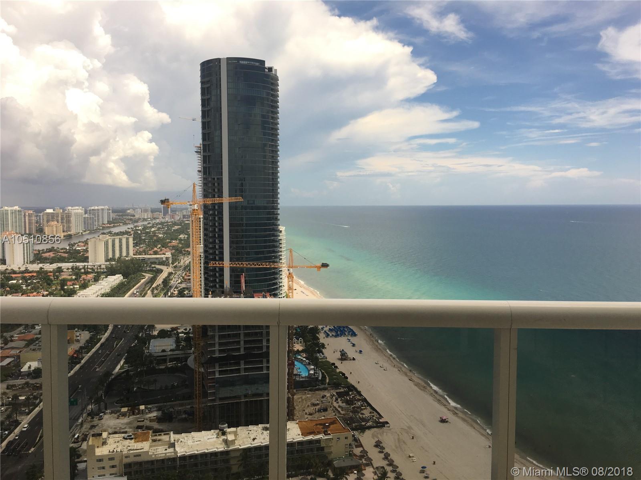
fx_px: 537
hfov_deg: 61.7
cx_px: 320
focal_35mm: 29
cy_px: 240
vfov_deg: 48.2
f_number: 2.2
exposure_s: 1/1399
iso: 25
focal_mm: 4.15
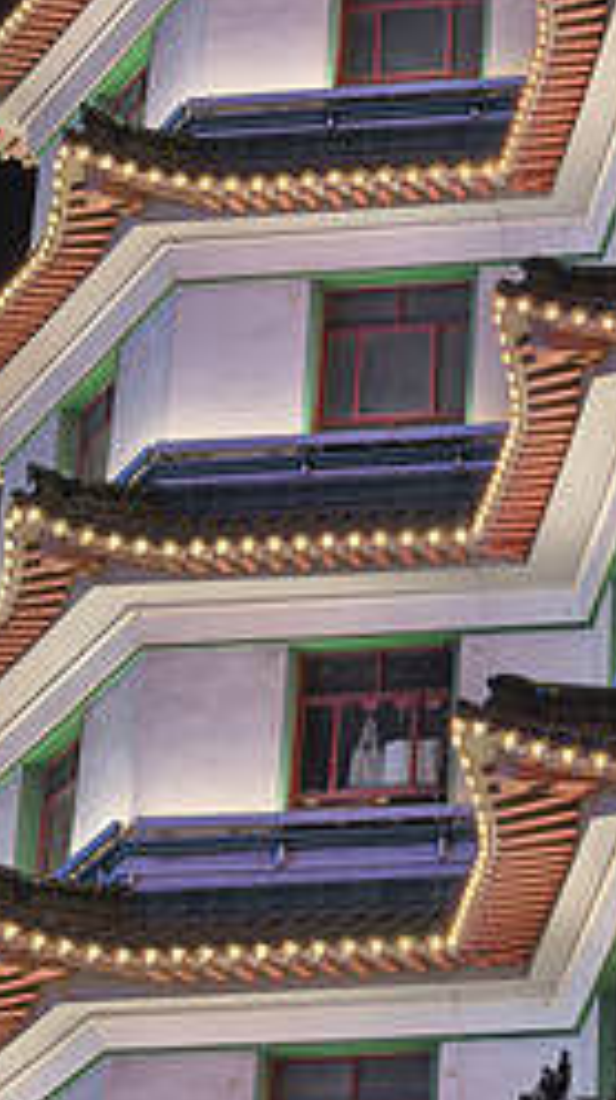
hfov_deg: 7.1
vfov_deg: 12.3
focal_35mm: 169
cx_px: 660
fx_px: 4921
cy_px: -377
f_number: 1.4
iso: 64
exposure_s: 1/100
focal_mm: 6.98
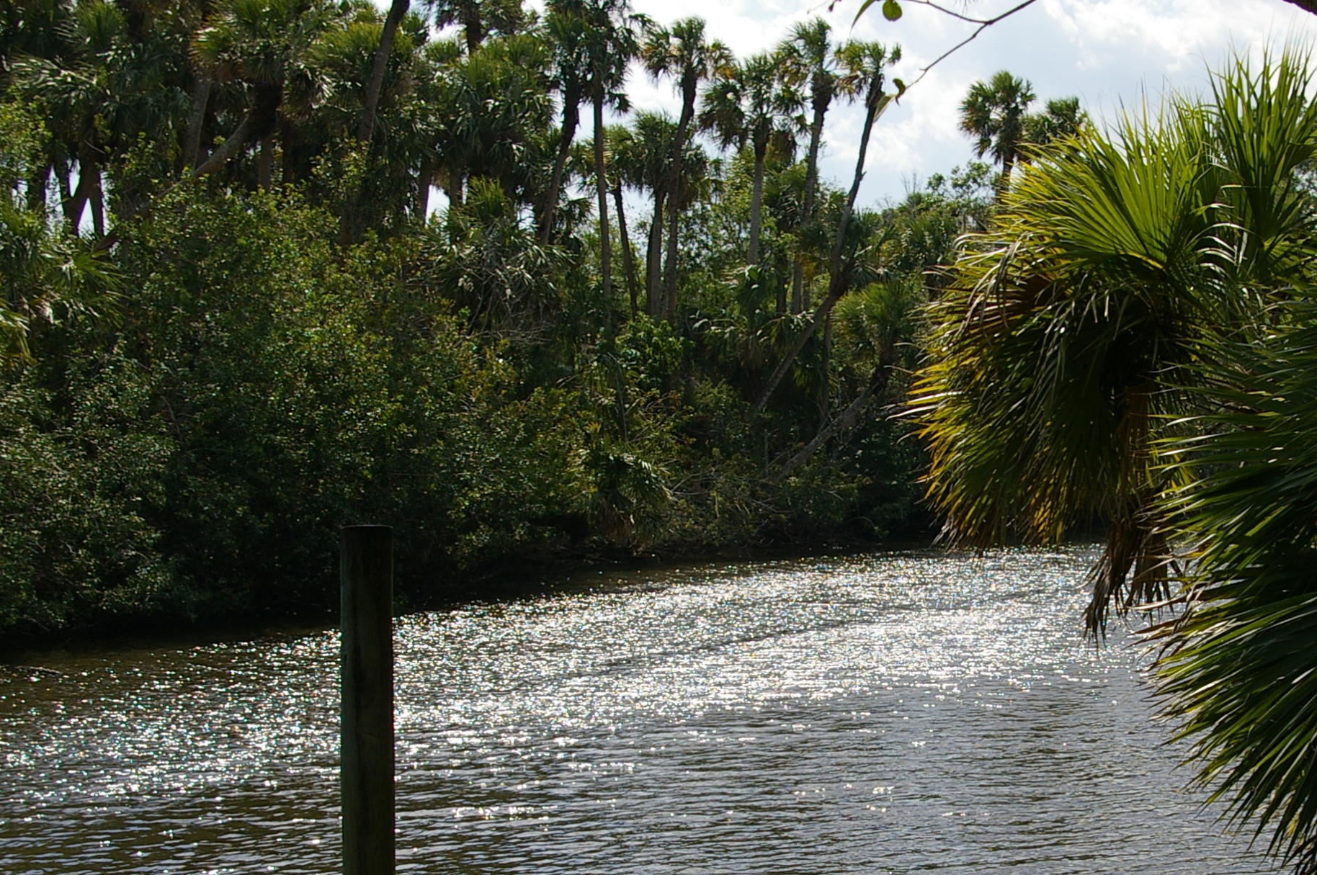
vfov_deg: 21.0
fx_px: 2339
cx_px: 915
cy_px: 667
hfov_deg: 31.1
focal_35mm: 64
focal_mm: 26
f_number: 5.6
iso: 200
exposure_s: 1/1000
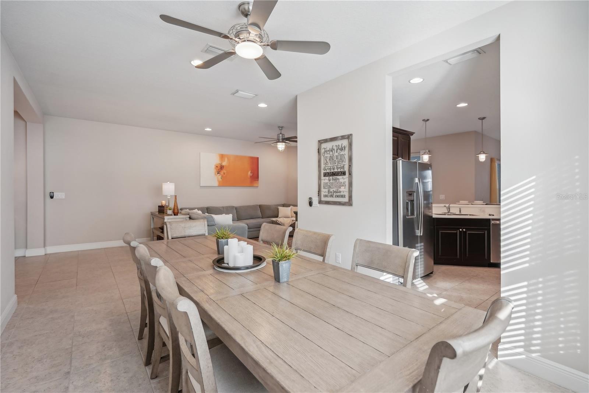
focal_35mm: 16
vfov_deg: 73.7
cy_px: 196
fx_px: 262
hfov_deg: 96.7
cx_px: 294
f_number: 4
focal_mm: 16
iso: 400
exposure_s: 1/90
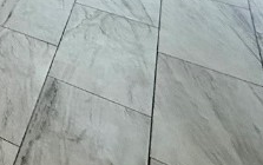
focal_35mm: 68
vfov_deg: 14.6
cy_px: -196
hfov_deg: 19.9
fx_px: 488
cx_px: -235
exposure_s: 1/120
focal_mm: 2.22
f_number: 2.2
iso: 160
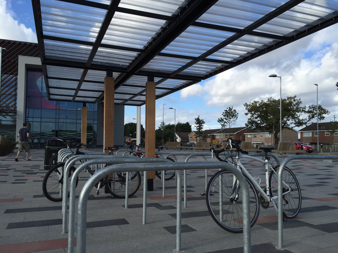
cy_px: 126
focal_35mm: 29
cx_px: 169
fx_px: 283
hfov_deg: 61.7
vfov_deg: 48.2
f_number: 2.2
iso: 32
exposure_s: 1/1412
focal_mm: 4.15
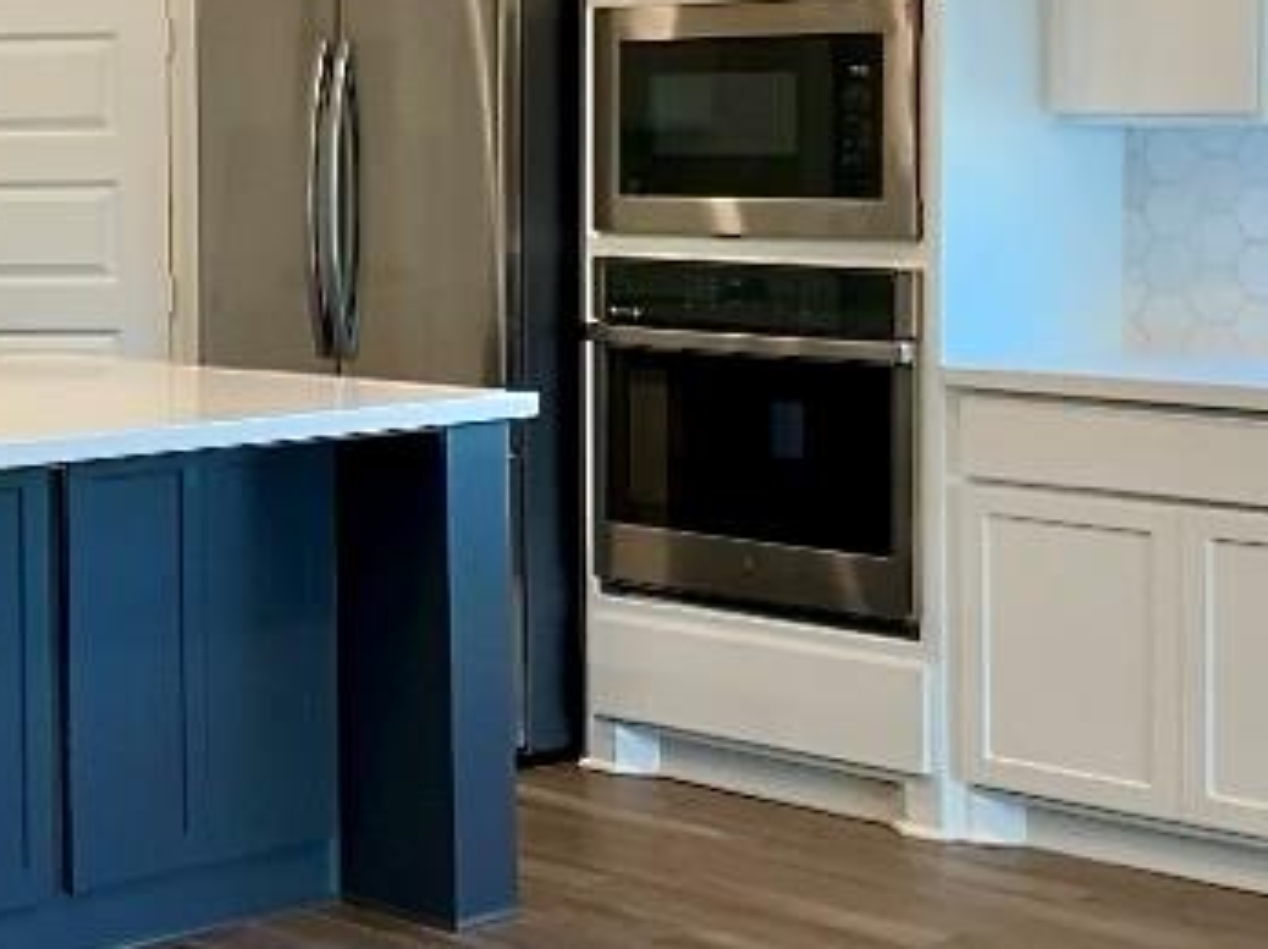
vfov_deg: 18.3
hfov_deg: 22.8
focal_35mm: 80
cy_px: 194
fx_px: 2928
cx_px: -169
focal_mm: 3
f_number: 1.8
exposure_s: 1/60
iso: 40
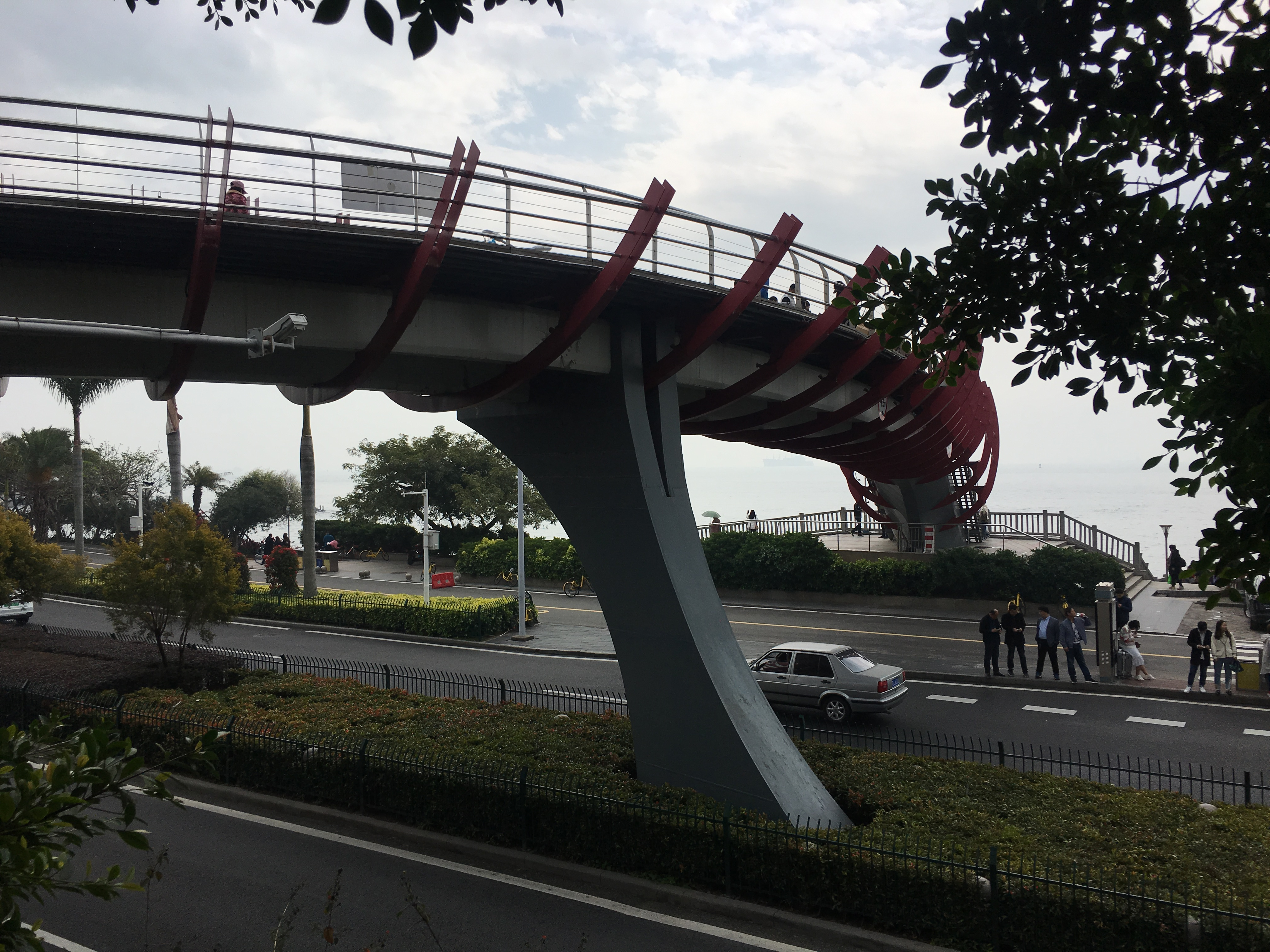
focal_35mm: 29
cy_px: 476
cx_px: 635
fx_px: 1064
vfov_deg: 48.2
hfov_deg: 61.7
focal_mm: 4.15
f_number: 2.2
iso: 25
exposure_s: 1/2024
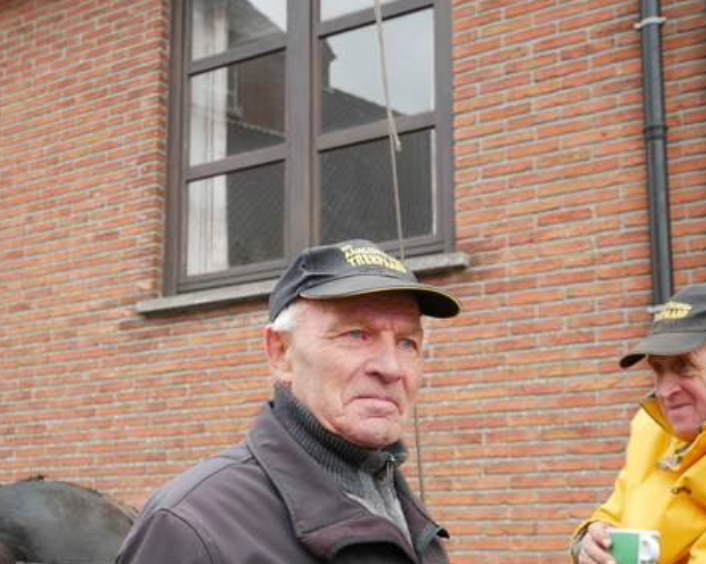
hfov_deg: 41.2
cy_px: 435
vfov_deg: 32.7
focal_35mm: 45
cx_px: 350
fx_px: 940
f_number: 3.8
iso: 200
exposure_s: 1/60
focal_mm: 17
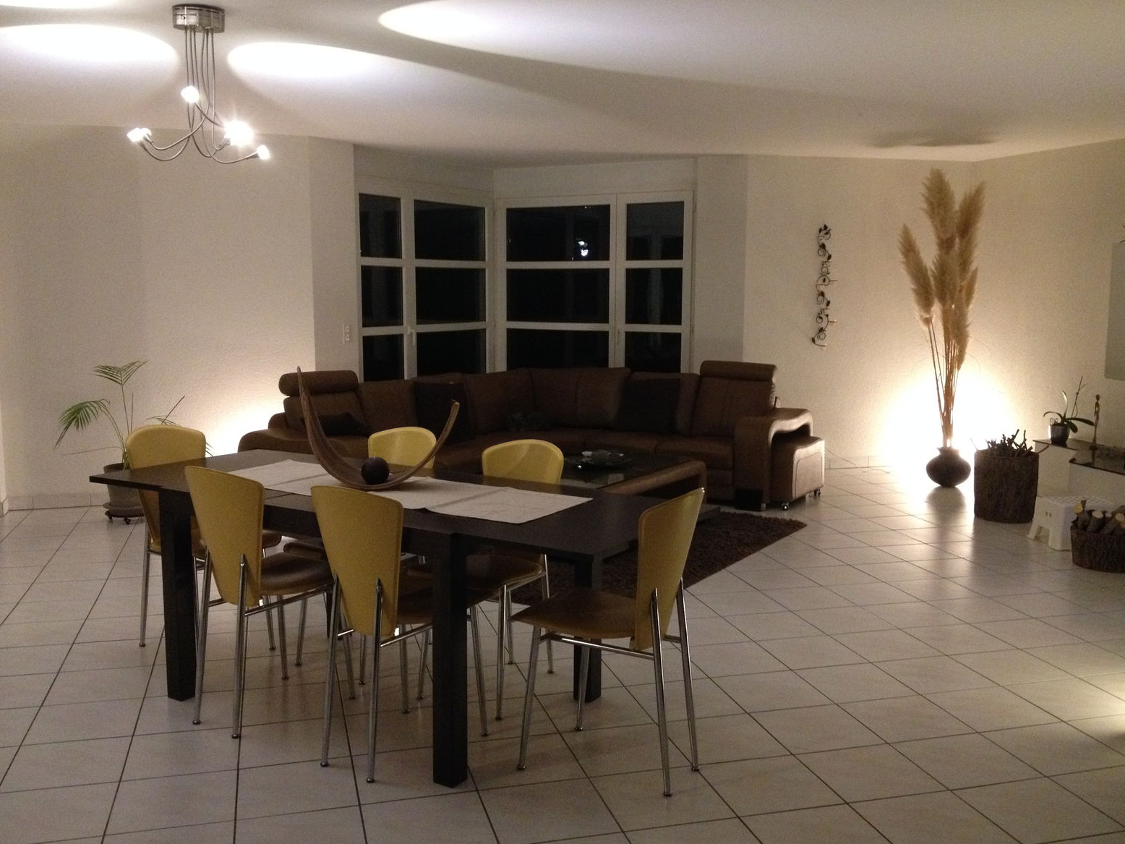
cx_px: 569
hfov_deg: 51.4
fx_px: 1170
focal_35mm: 36
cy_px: 417
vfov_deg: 39.7
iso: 400
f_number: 2.4
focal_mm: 4.28
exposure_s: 1/15
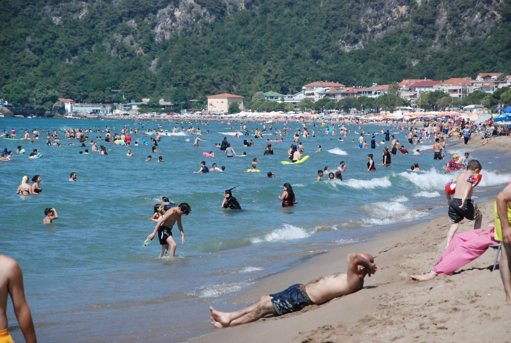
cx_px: 256
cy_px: 172
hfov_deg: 13.0
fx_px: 2240
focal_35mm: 158
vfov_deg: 8.8
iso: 1600
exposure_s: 1/4000
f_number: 8
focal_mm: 105
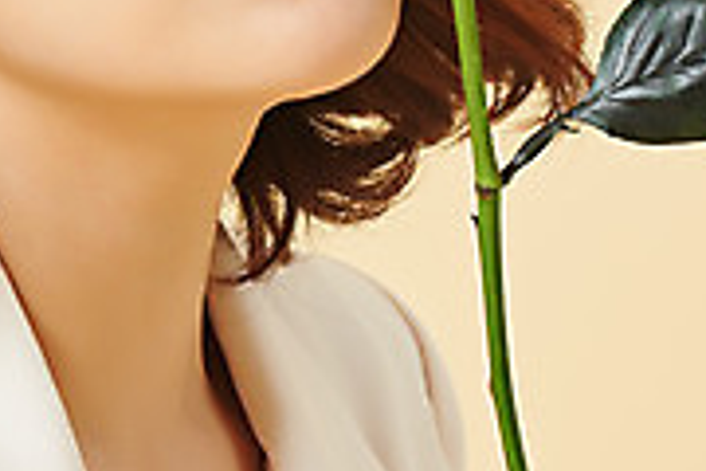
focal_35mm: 666
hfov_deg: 3.1
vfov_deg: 2.1
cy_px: -145
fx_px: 13060
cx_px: -131
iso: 100
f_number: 16
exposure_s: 1/125
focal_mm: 200
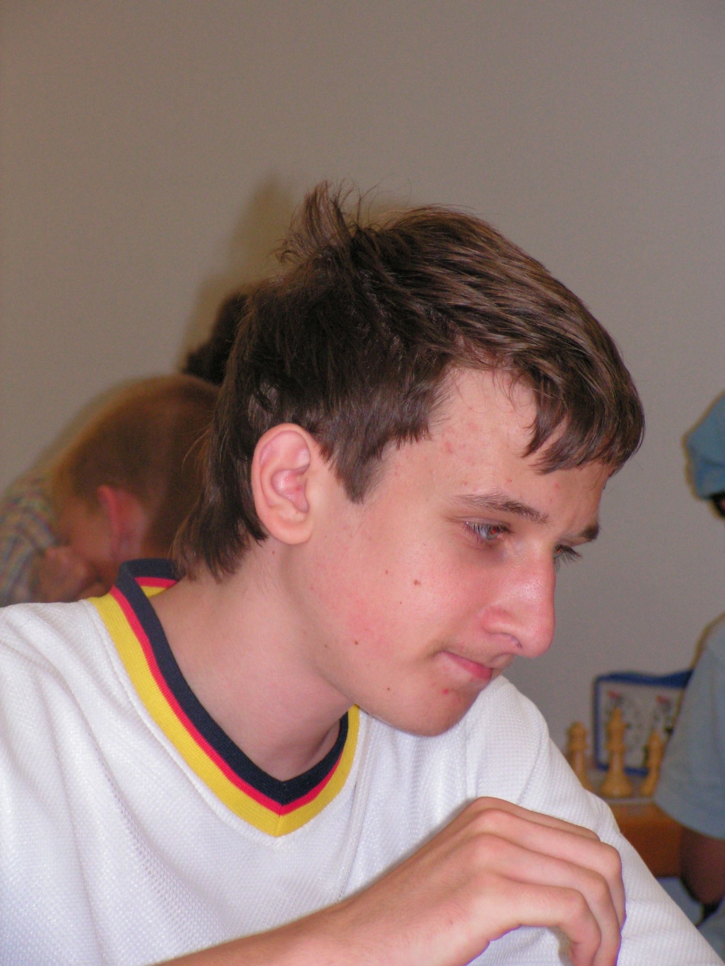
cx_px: 362
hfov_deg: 10.9
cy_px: 483
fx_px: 3798
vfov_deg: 14.5
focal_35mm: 136
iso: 200
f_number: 3.4
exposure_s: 1/160
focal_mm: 22.8
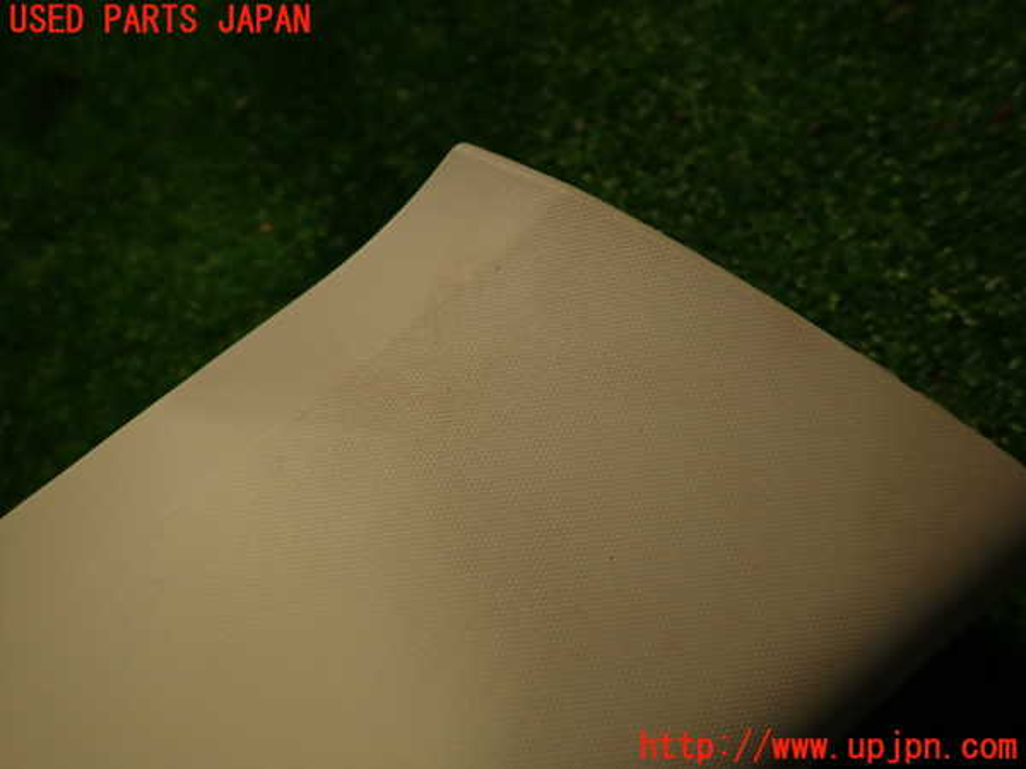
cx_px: 513
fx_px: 741
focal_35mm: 25
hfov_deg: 69.4
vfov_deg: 54.9
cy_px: 384
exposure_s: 1/60
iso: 100
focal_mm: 4.5
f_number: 2
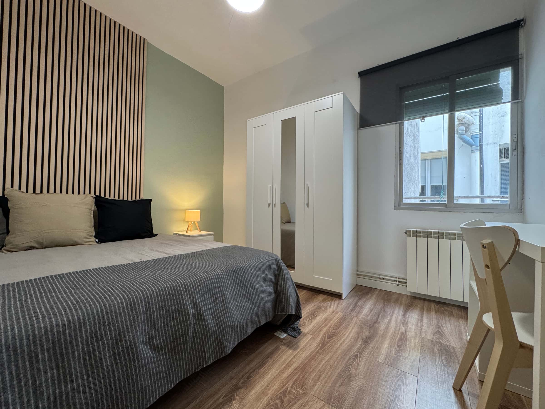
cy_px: 204
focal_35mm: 14
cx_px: 272
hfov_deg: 102.1
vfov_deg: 85.7
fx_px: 220
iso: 200
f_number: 2.2
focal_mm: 2.22
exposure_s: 1/100
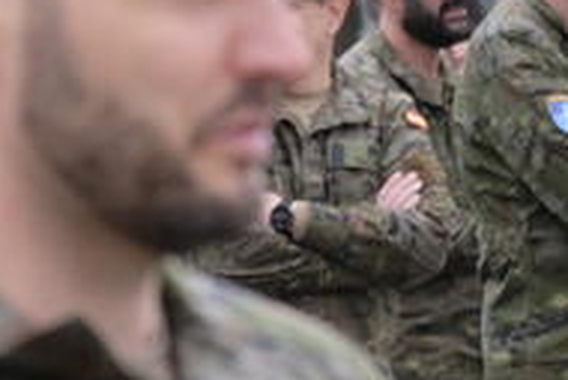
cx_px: -553
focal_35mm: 725
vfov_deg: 1.9
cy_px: 205
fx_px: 11447
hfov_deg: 2.8
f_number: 6.4
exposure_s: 1/250
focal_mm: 100
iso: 400
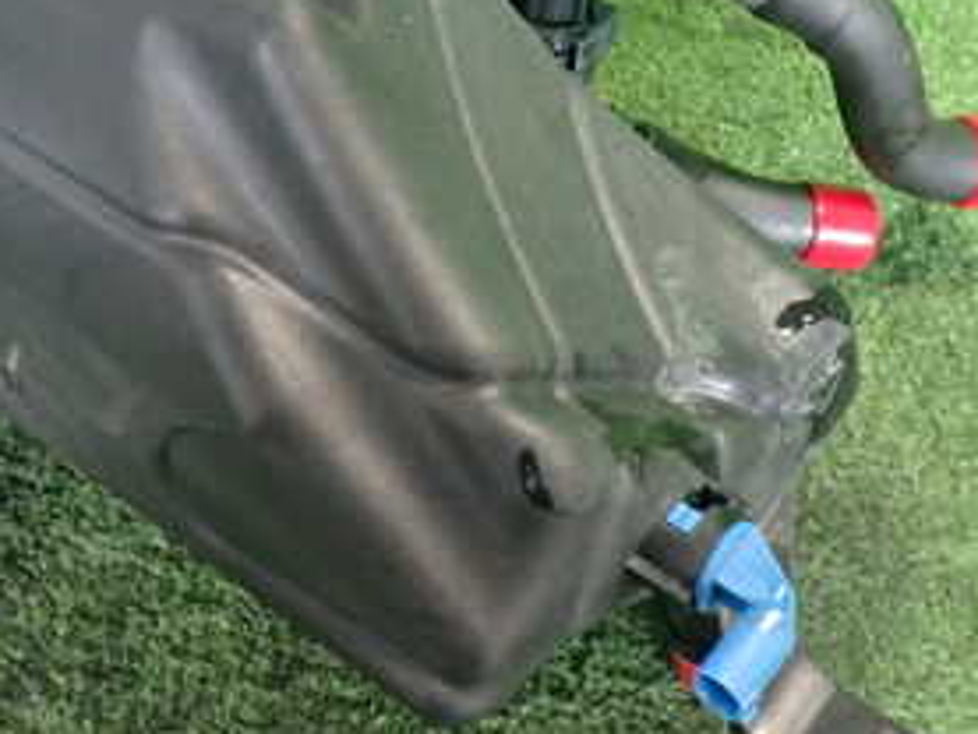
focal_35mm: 65
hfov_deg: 29.8
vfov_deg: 22.3
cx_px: 427
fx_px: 1837
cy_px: 159
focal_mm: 5.4
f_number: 2.3
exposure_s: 1/30
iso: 400
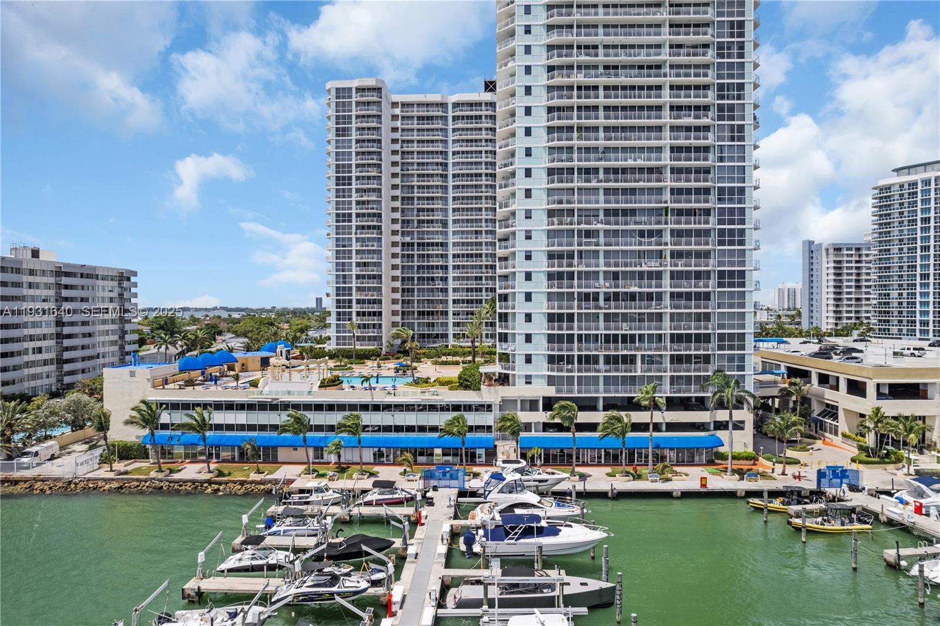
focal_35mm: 22
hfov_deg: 78.6
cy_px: 313
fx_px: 574
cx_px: 470
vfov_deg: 57.2
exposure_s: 1/400
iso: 120
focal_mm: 8.38
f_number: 2.8
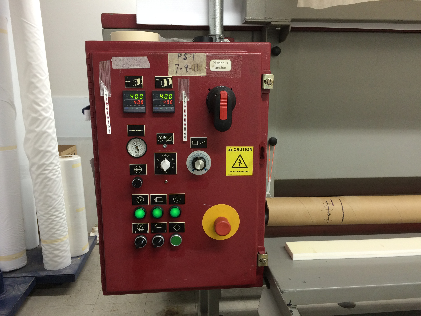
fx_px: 353
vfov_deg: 48.2
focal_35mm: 29
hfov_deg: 61.7
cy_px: 158
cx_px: 210
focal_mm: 4.15
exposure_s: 1/30
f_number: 2.2
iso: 100
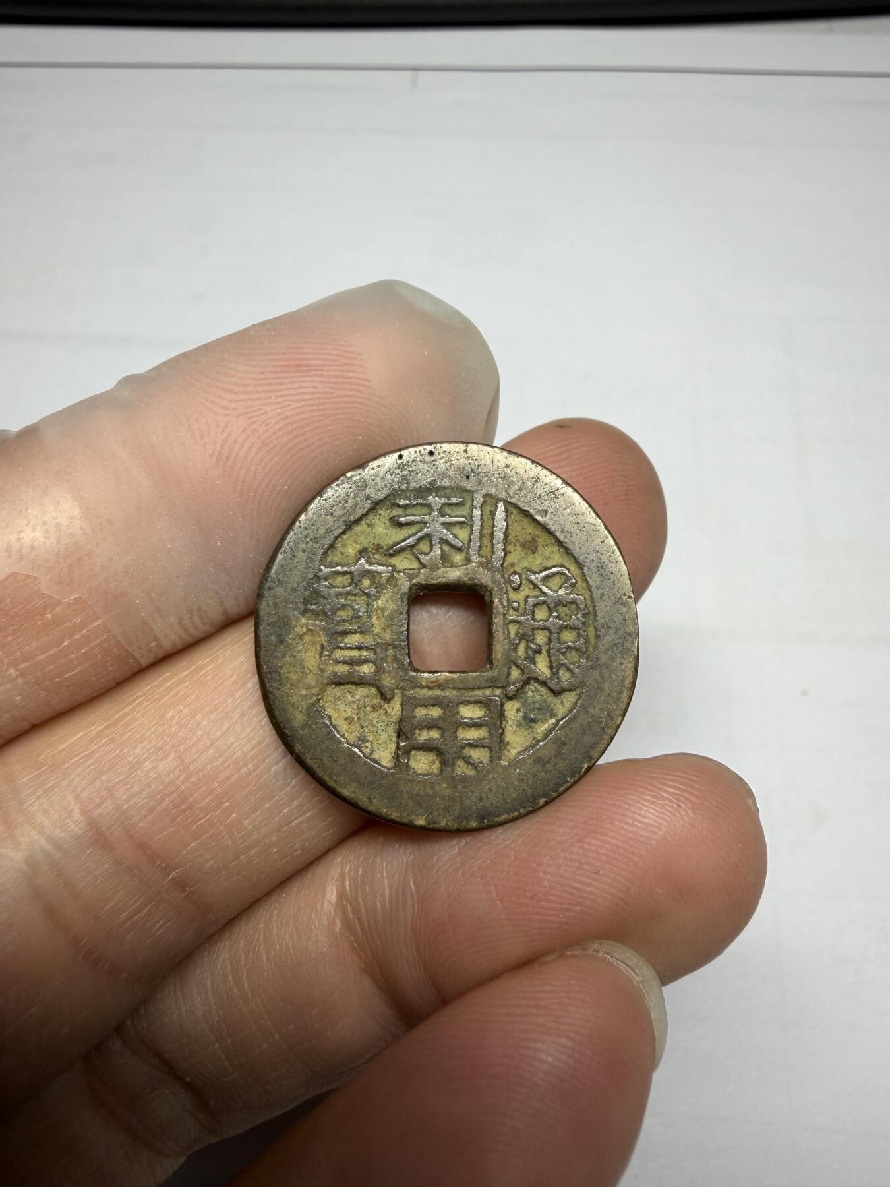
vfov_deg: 67.3
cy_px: 594
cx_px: 445
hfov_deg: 53.1
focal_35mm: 26
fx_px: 891
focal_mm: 2.22
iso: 50
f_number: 2.2
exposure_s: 1/121
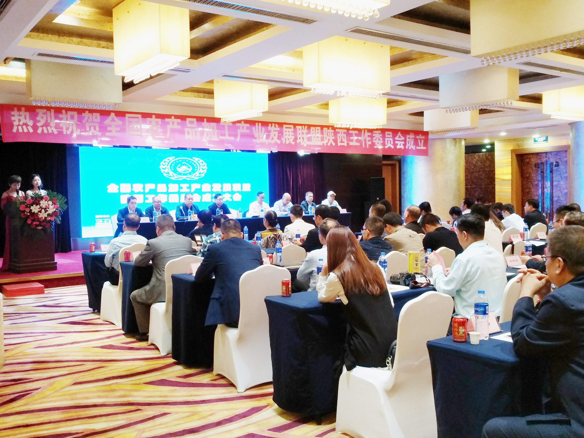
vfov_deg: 61.1
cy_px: 219
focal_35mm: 22
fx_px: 371
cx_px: 292
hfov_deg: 76.4
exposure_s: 1/33
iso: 400
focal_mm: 3.81
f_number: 2.2
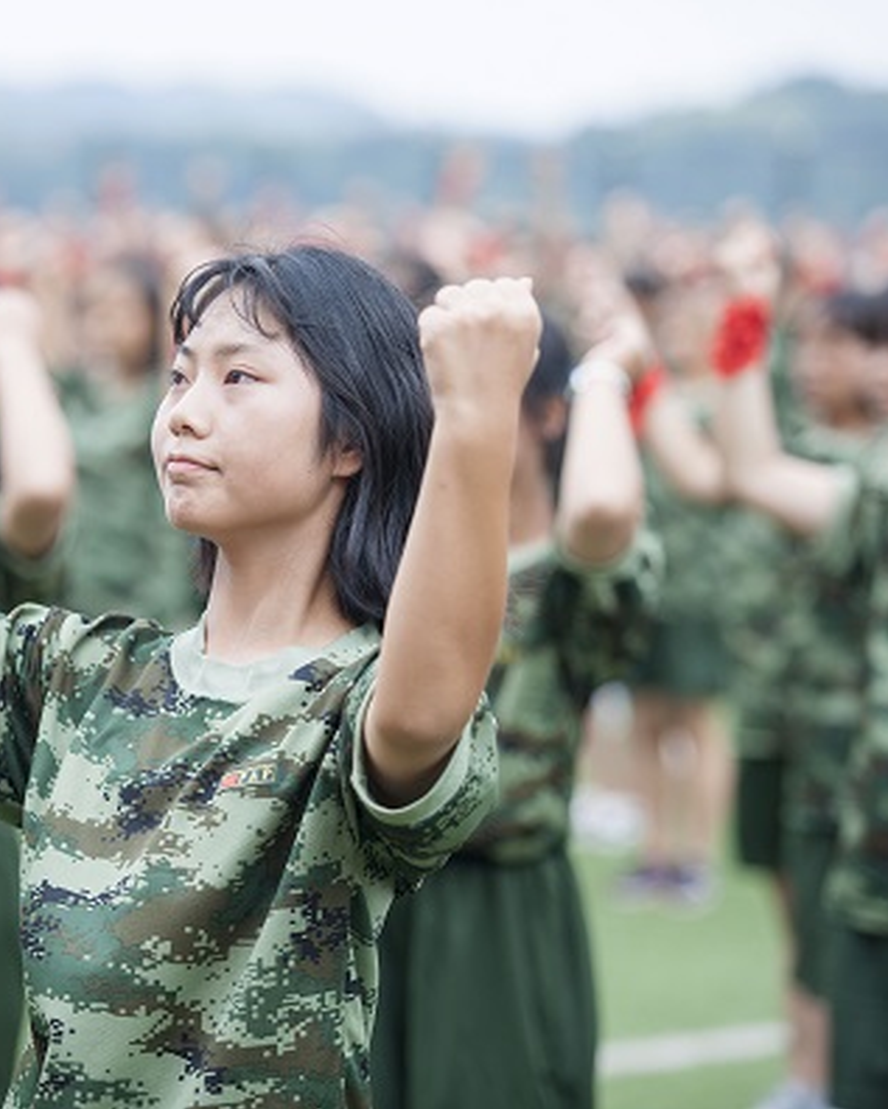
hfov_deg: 9.3
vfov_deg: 11.7
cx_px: 176
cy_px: 552
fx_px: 5418
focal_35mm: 165
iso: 125
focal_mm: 116
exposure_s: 1/500
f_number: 2.8
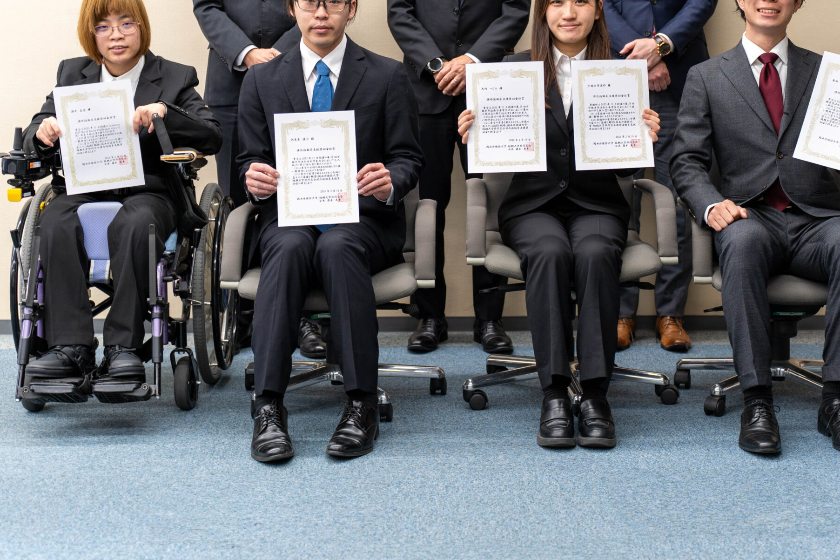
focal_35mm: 61
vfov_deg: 22.1
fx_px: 1423
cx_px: 490
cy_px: 165
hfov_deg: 32.8
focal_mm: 43
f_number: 2.8
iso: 160
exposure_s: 1/50
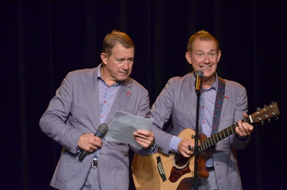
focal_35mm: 315
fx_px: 2507
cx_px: 144
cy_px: 95
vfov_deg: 4.3
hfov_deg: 6.6
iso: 2500
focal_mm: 210
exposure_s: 1/200
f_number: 5.3
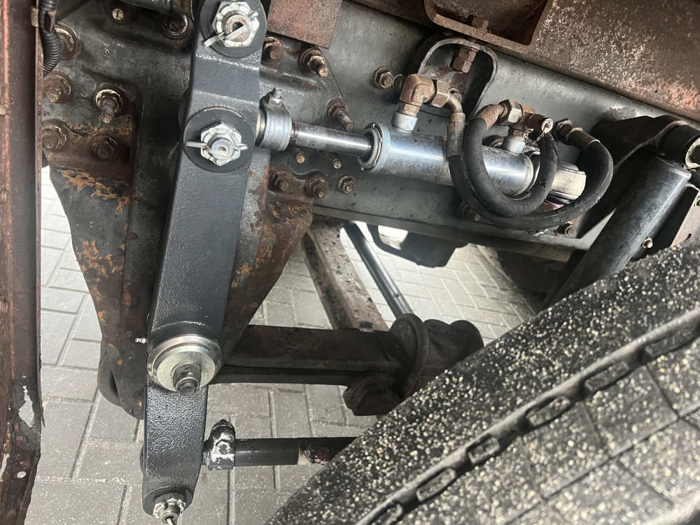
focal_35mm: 26
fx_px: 526
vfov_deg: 53.1
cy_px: 262
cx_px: 350
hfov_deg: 67.3
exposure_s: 1/60
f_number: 1.5
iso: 500
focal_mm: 5.7
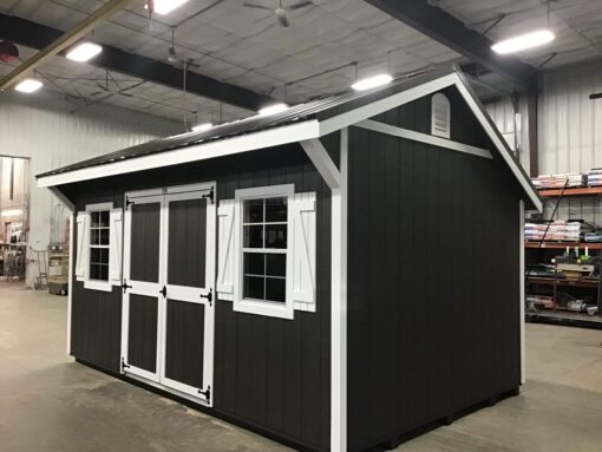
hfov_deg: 58.3
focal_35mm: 31
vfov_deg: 45.5
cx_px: 301
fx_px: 539
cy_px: 226
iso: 125
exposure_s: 1/30
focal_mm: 3.3
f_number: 2.4
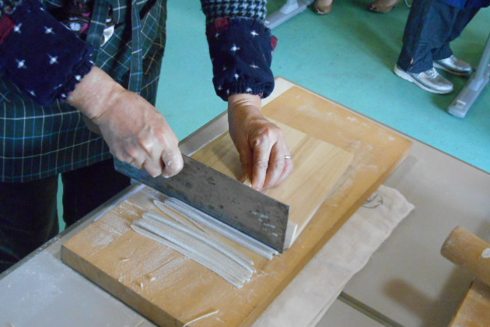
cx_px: 243
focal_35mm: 56
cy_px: 150
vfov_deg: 24.2
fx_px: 762
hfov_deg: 35.6
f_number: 4.2
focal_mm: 9.5
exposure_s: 1/100
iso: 800
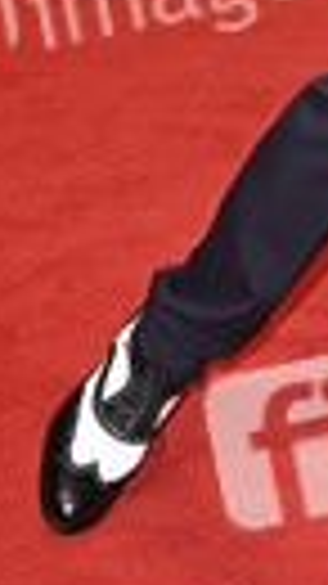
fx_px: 2245
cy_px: -252
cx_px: 566
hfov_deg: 8.1
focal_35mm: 145
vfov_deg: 14.0
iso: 640
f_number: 5.6
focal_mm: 45
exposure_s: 1/160
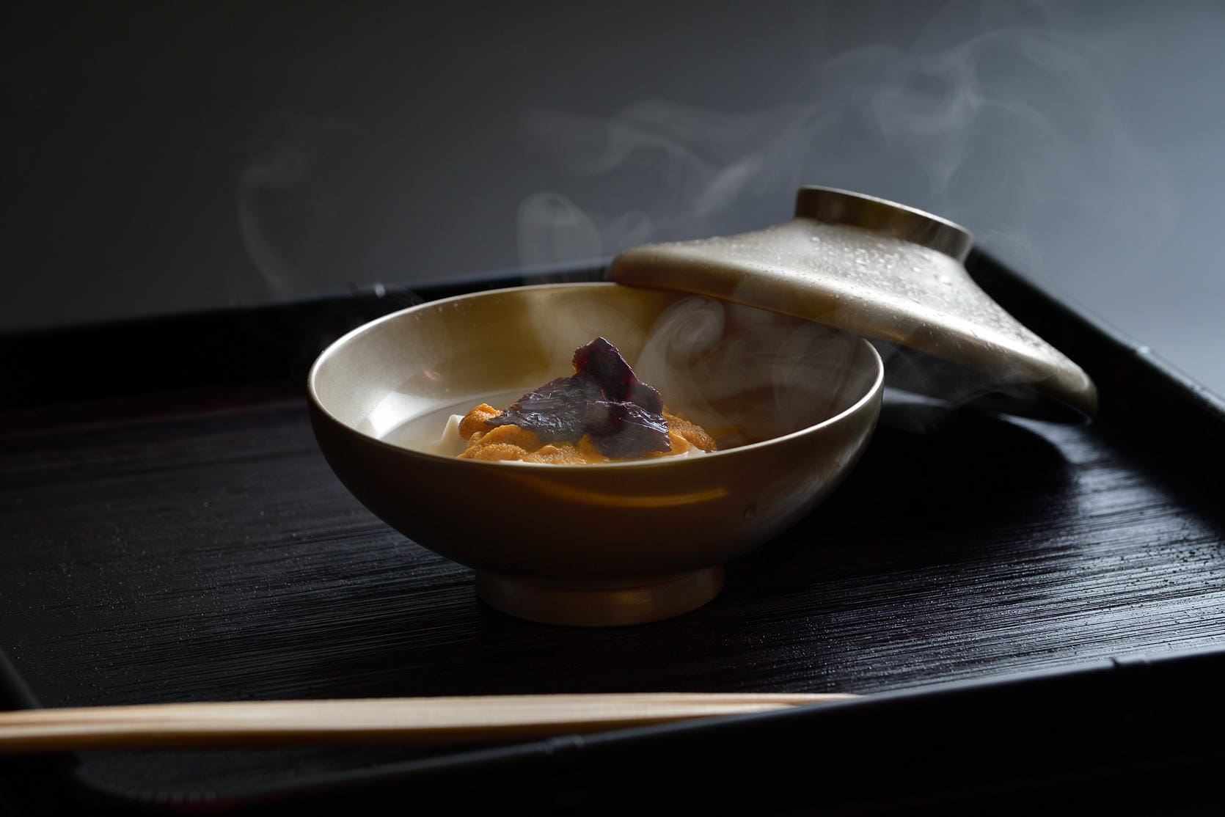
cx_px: 612
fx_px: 3829
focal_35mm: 112
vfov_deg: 12.2
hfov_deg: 18.2
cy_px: 408
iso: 100
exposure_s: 1/250
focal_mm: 75
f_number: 6.3
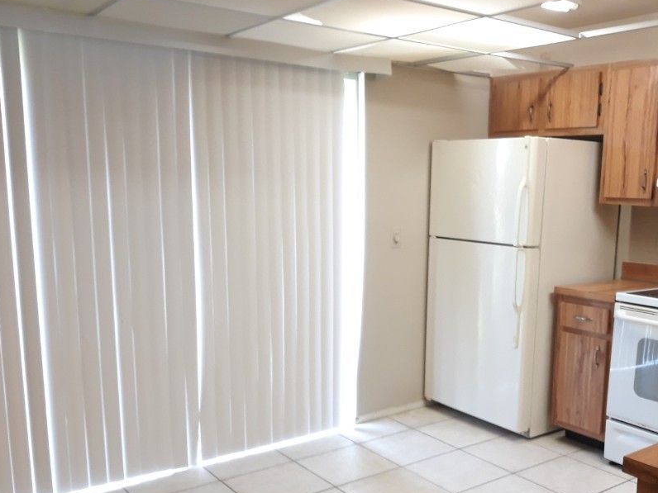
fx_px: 684
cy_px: 311
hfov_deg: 50.9
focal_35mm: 36
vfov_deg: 39.4
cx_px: 407
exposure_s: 1/30
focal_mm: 3.7
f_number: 1.7
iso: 160
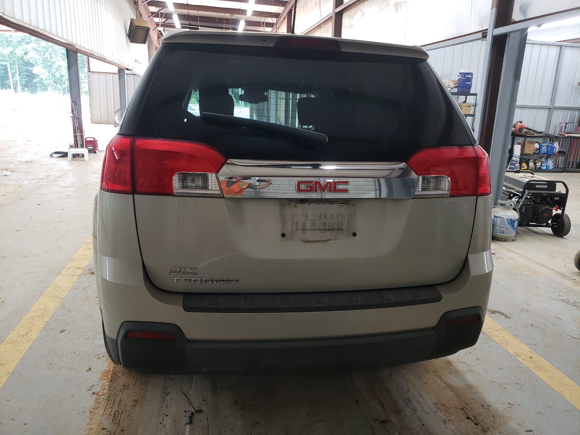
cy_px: 218
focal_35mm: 26
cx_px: 290
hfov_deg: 67.3
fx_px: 436
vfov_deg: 53.1
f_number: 1.5
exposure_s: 1/60.2
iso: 100
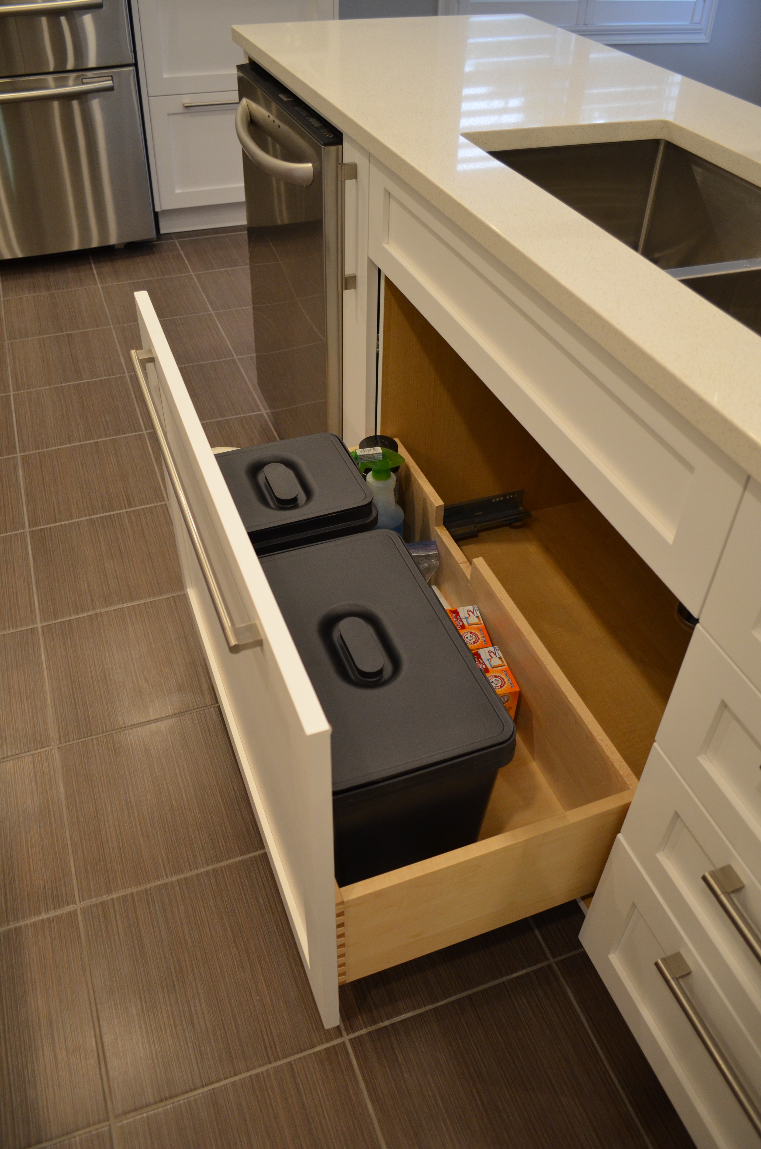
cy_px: 574
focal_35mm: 27
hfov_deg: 47.7
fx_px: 860
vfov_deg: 67.5
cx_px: 380
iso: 800
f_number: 3.5
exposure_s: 1/50
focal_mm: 18
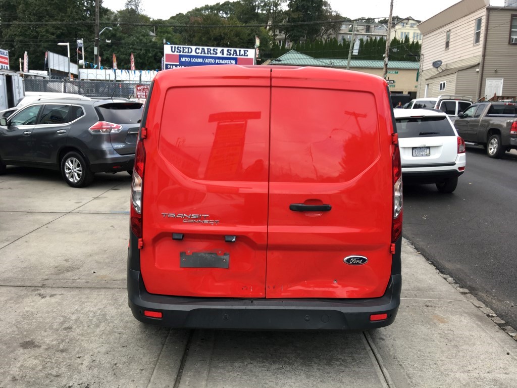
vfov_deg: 48.2
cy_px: 194
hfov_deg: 61.7
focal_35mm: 29
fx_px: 433
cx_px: 258
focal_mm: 4.15
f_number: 2.2
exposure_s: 1/120
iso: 32
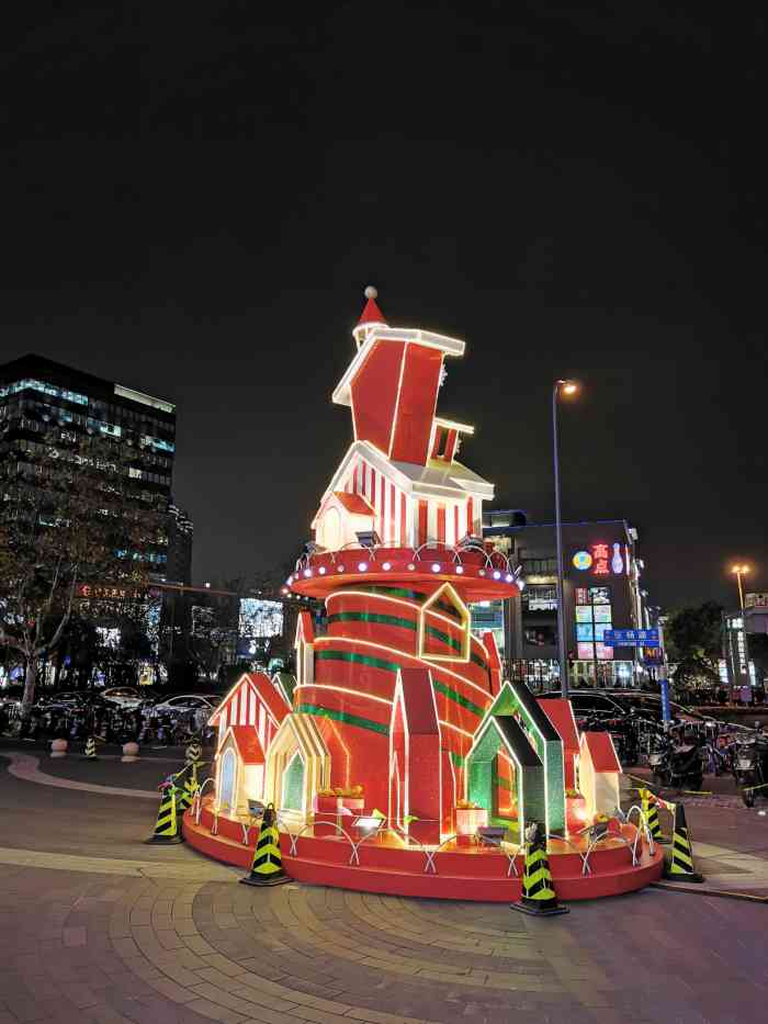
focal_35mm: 27
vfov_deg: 65.3
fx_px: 799
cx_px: 384
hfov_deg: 51.4
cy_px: 512
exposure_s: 5
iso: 80
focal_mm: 5.56
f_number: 1.6
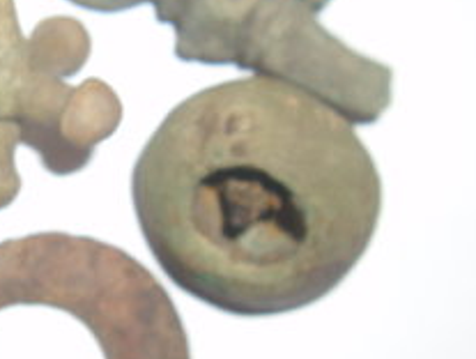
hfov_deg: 20.3
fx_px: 1295
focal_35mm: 94
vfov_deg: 15.7
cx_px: 25
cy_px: 102
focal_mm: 7.6
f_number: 3.1
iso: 50
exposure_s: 1/60
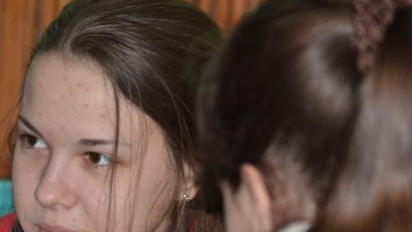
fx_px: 4154
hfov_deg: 5.7
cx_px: 91
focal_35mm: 380
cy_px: 262
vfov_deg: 3.2
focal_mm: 125
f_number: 4.8
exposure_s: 1/80
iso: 800
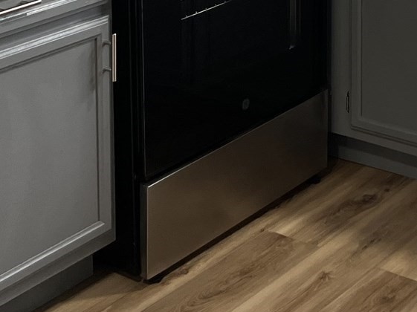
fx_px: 1144
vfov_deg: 14.3
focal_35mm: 95
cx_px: 404
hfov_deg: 20.1
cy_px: -190
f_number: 1.5
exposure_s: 1/120
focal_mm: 5.7
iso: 125
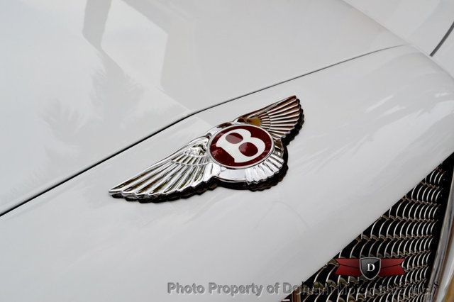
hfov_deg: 53.2
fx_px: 454
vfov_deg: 36.8
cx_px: 227
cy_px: 151
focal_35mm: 36
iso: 800
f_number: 14
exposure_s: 1/800
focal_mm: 24
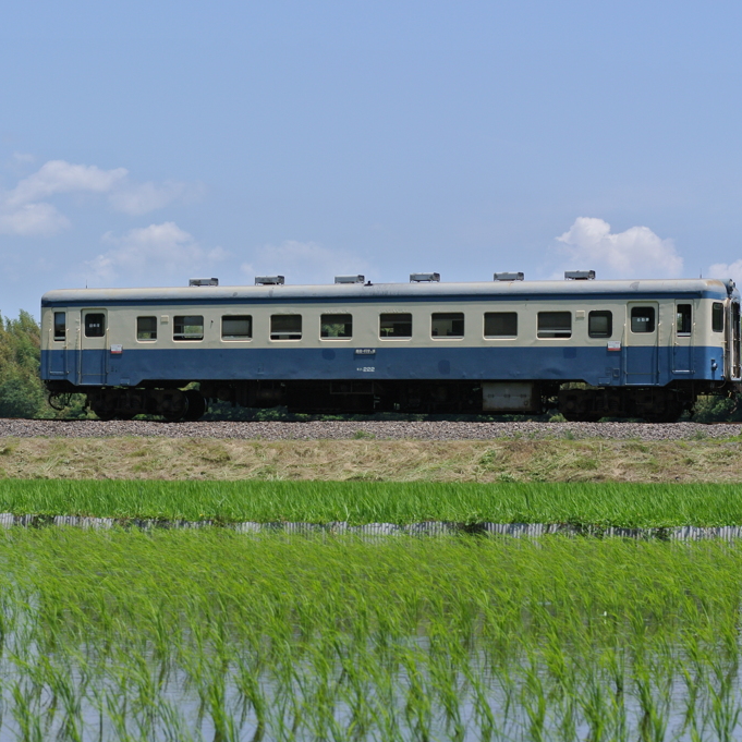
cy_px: 371
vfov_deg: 15.8
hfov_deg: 15.8
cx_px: 333
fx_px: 2668
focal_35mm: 110
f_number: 4.5
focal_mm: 32
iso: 100
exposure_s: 1/1000
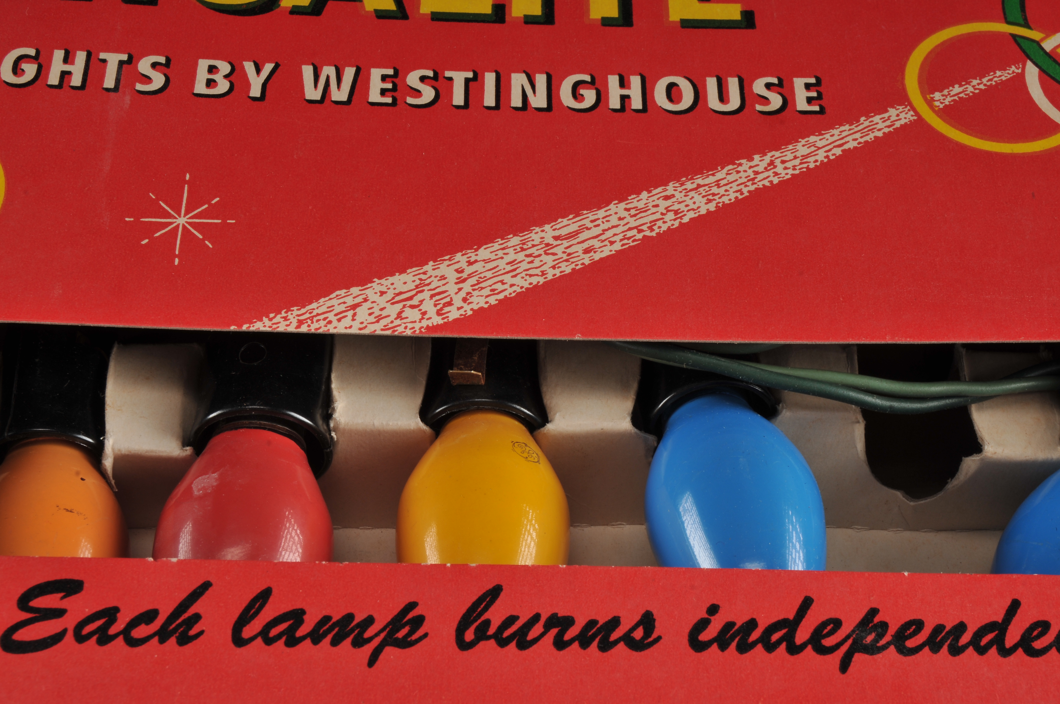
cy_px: 352
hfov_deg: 29.9
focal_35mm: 68
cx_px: 530
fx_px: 1985
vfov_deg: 20.1
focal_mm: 45
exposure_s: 1/200
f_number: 22
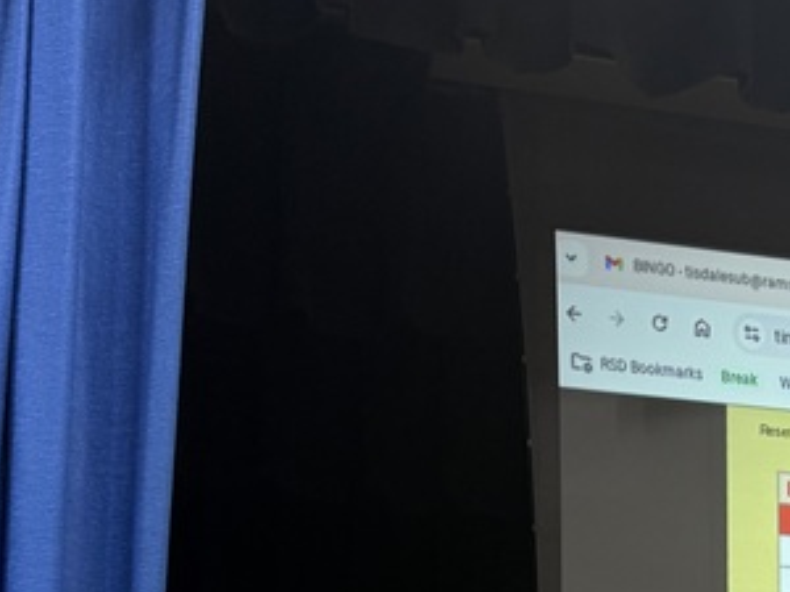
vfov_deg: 16.4
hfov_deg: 23.4
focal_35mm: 82
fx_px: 1871
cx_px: 674
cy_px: 881
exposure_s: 1/60
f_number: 1.78
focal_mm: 6.76
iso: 160
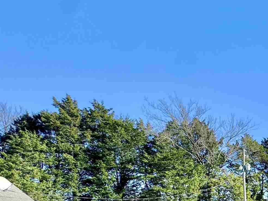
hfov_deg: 31.2
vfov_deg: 29.6
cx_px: 363
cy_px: 222
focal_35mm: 44
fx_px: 341
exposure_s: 1/1034
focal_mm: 2.22
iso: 40
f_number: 2.2
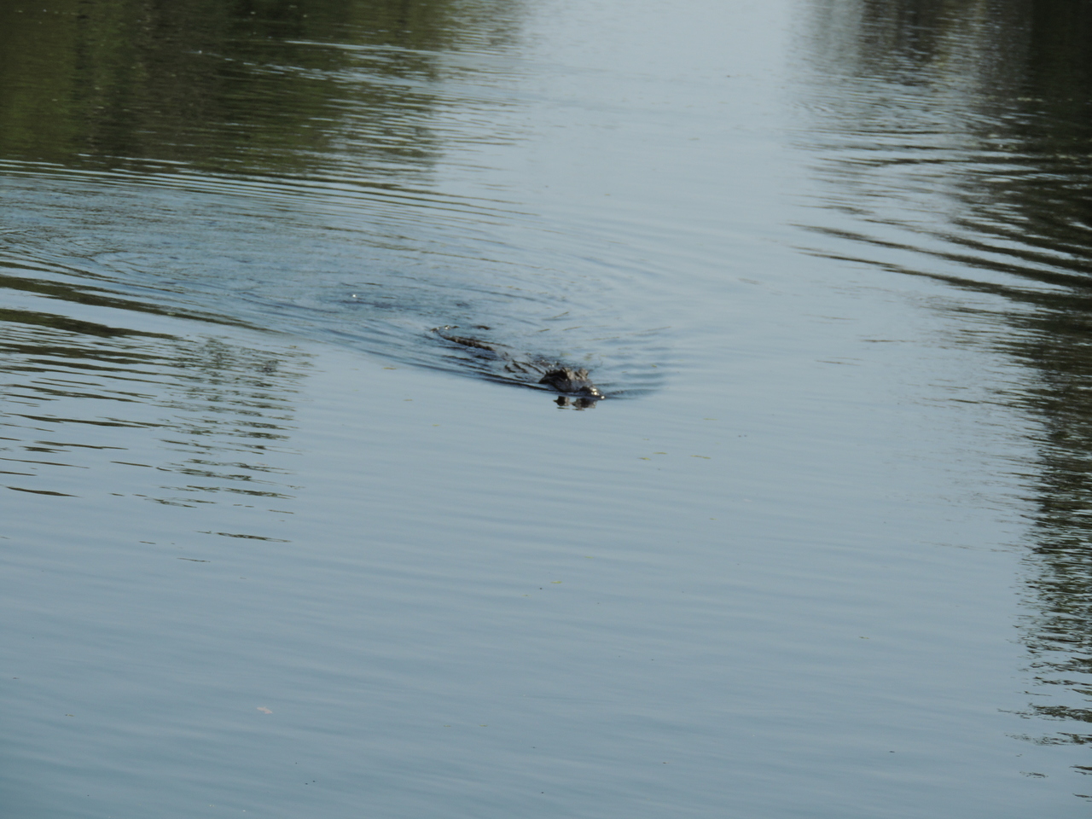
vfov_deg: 6.6
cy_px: 410
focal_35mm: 225
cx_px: 546
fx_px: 7098
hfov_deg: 8.8
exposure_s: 1/640
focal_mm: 40.1
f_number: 4.6
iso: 100
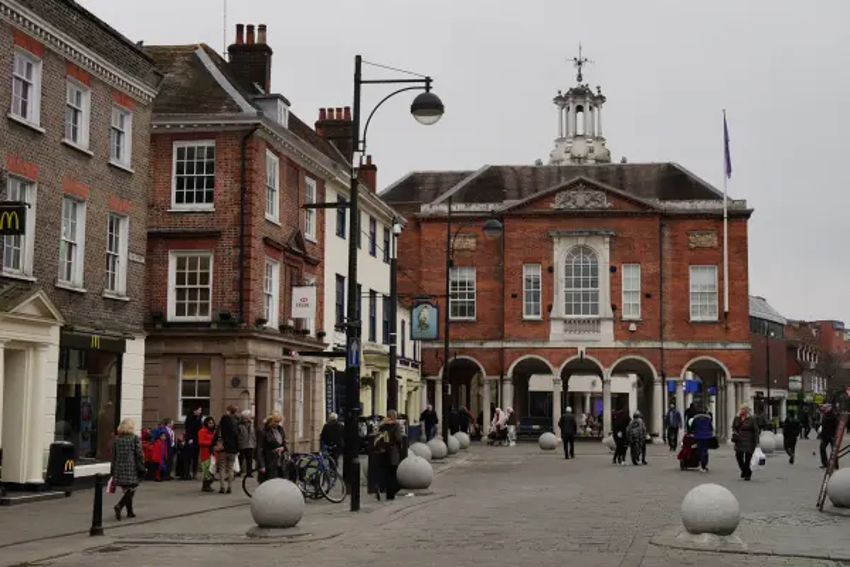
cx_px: 425
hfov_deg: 39.6
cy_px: 284
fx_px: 1180
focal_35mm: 50
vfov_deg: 27.0
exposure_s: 1/250
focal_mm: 50
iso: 100
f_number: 5.6
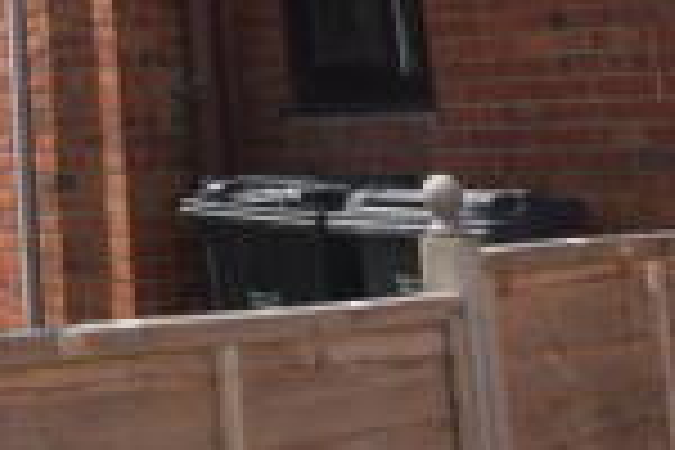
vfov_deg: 14.6
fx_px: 1597
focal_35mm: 85
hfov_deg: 20.8
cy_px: -281
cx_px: -299
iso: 100
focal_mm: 13
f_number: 8
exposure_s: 1/200
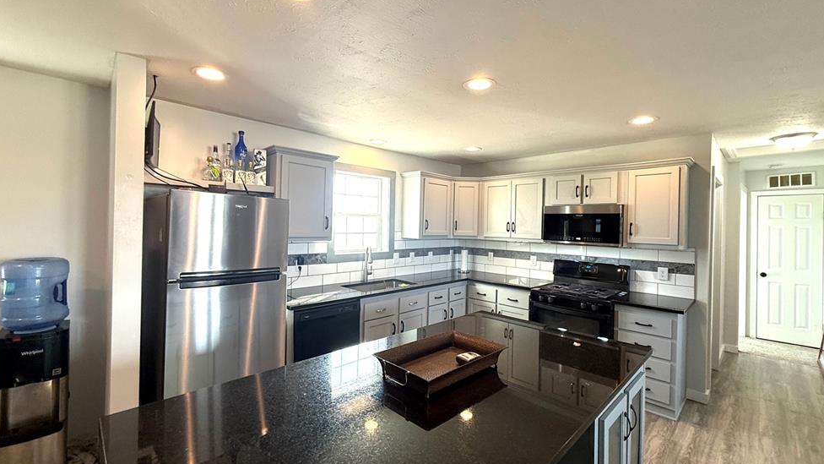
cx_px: 411
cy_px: 224
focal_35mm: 16
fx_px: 350
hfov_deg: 99.4
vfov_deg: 67.1
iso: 200
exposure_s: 1/120
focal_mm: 2.22
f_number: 2.2
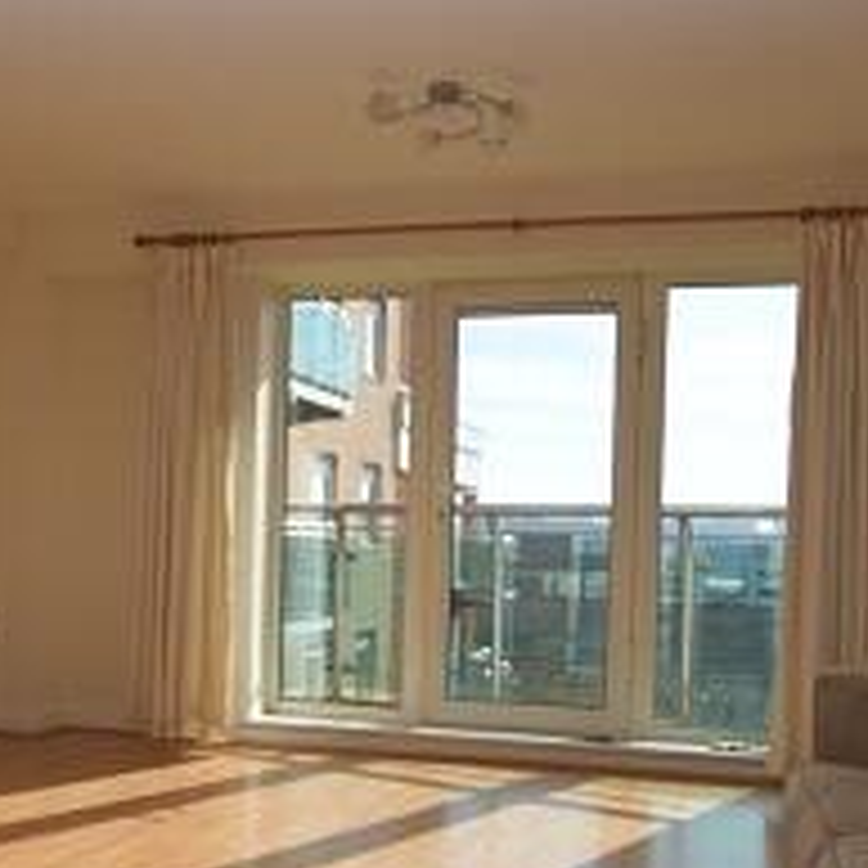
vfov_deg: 36.0
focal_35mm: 46
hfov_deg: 36.0
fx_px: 1317
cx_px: 261
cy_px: 594
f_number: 7.1
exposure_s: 1/200
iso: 100
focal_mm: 11
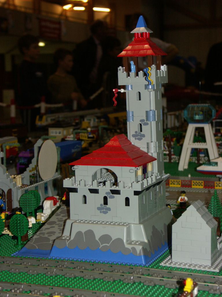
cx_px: 111
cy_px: 148
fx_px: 676
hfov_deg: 18.7
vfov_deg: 24.7
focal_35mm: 79
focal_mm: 20.12
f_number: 3.2
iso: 200
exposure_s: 1/80
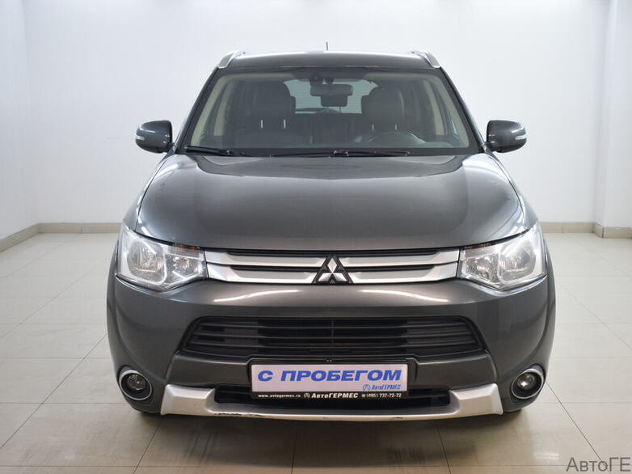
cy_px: 237
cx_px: 331
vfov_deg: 34.7
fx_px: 758
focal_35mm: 42
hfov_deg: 45.2
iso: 1000
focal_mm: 25
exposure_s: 1/100
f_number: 4
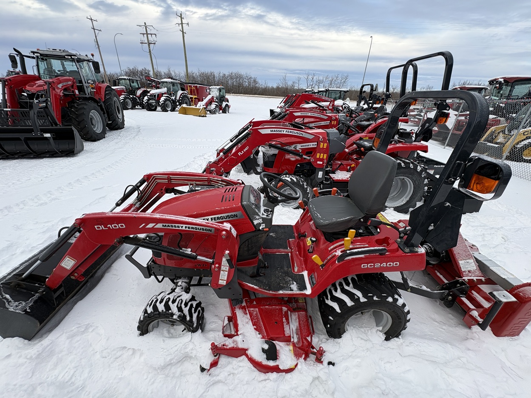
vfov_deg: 85.7
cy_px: 199
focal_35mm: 14
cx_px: 266
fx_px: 215
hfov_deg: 102.1
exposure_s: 1/366
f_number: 2.2
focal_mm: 2.22
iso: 40
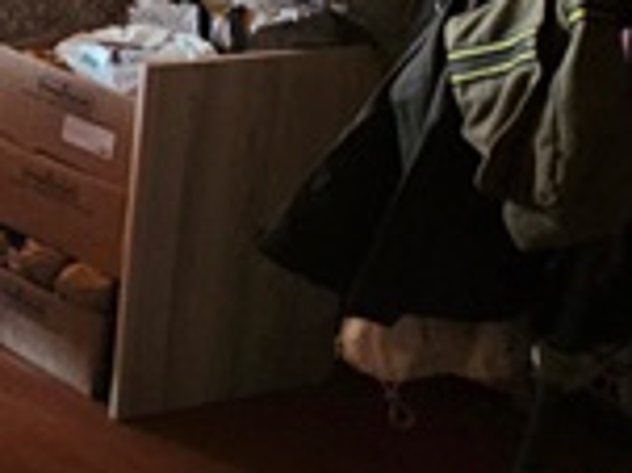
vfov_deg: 24.9
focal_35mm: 55
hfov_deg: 22.6
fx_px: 1003
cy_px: -33
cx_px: -469
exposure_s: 1/30
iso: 400
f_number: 2.2
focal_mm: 2.2
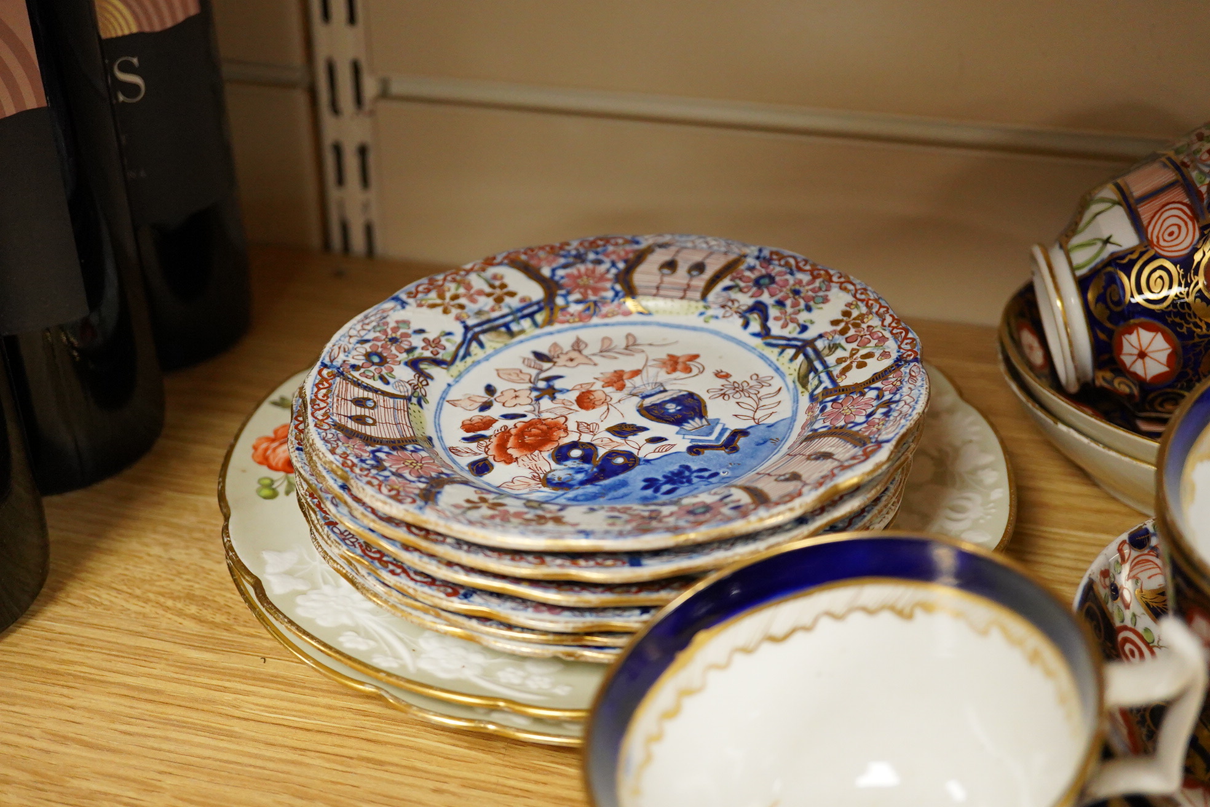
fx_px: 1512
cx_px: 605
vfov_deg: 29.9
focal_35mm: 45
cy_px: 404
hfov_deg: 43.6
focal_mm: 30
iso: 2500
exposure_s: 1/320
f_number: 3.5
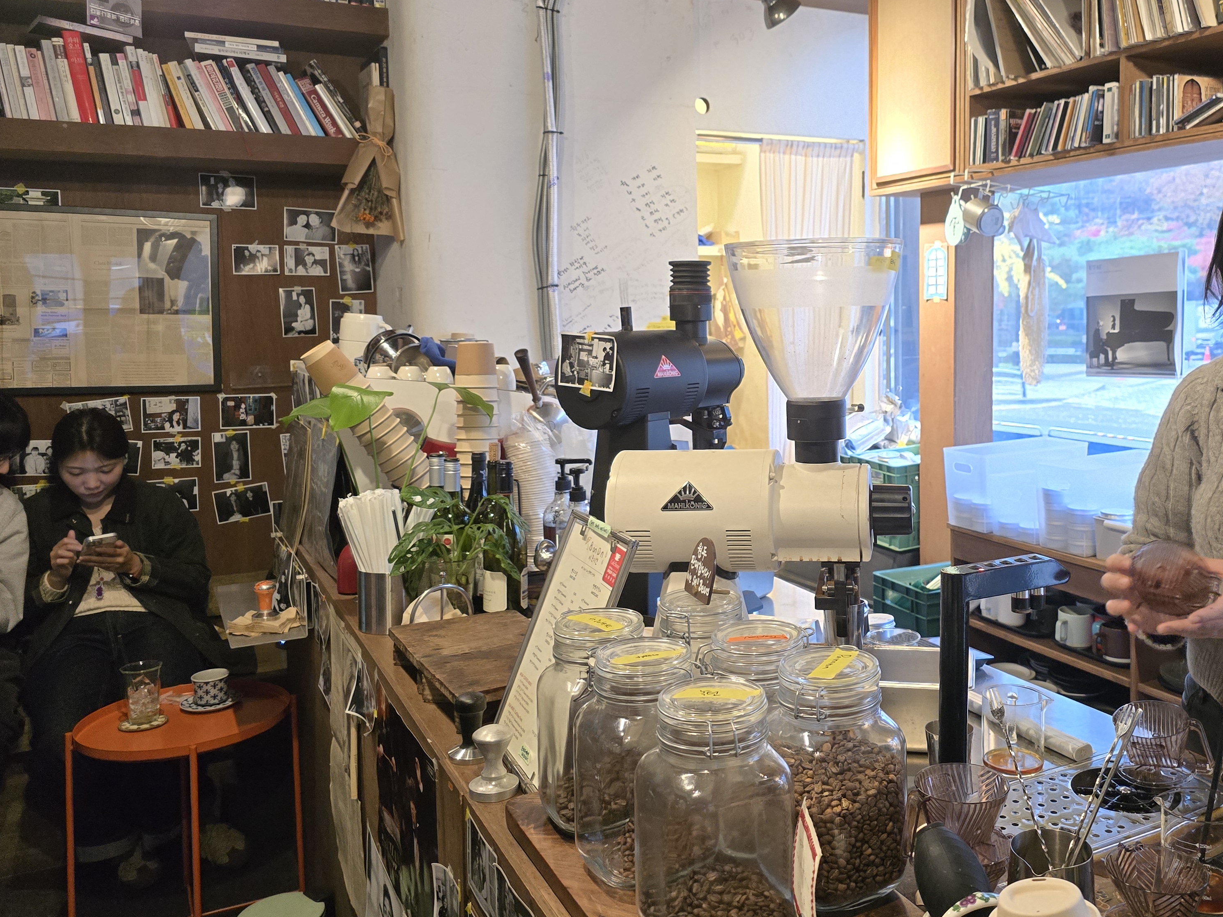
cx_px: 777
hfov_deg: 57.5
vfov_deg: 45.3
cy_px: 402
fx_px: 1095
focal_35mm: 31
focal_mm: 6.3
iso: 1000
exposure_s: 1/120
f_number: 1.7
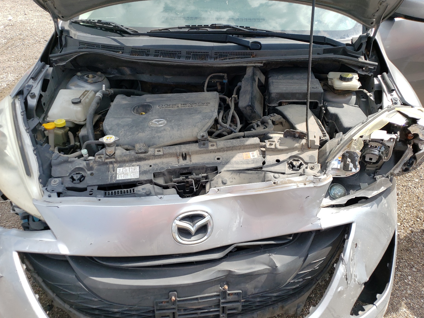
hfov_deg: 65.3
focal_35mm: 27
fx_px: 331
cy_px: 164
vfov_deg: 51.4
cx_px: 213
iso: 50
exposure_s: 1/1667
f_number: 1.5
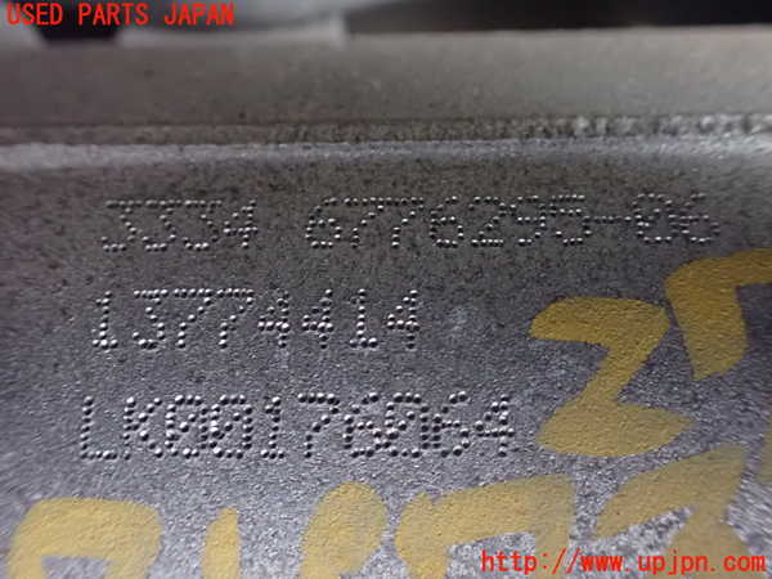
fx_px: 669
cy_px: 290
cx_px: 386
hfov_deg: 60.0
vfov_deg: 46.8
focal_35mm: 30
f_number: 2.3
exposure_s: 1/30
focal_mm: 5.4
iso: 1600
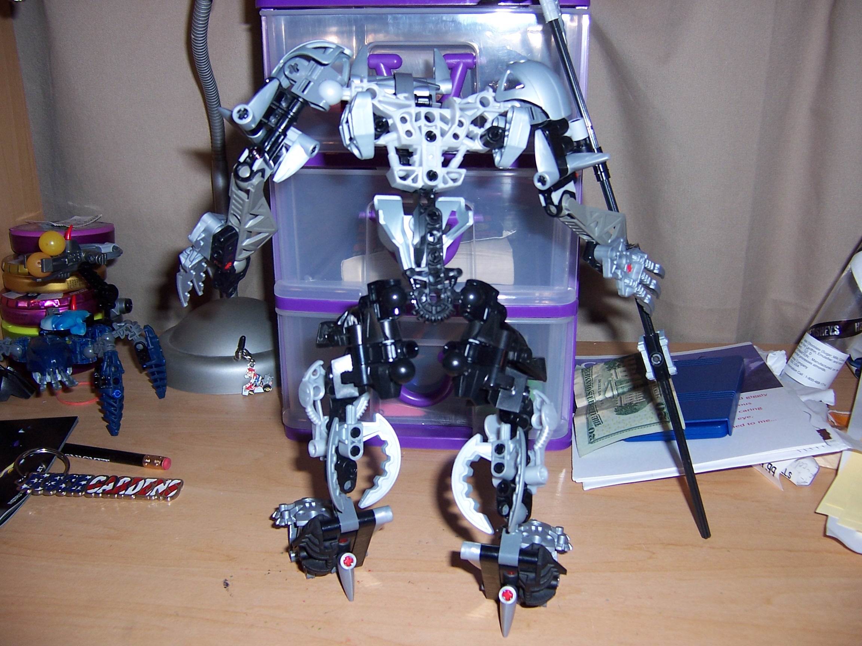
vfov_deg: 42.9
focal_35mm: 33
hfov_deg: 55.4
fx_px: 822
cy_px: 323
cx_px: 431
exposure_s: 1/60
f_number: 2.8
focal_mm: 5.5
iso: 80
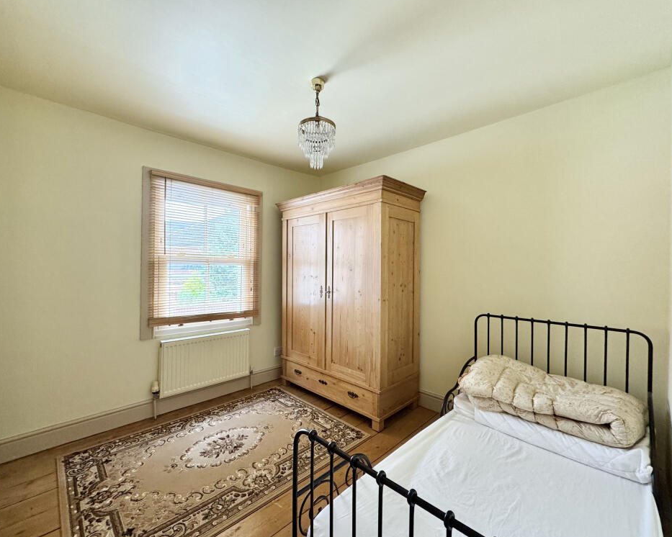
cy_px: 271
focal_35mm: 15
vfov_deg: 84.0
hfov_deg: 96.7
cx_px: 313
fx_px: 298
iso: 250
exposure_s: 1/100
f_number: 2.2
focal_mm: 2.22
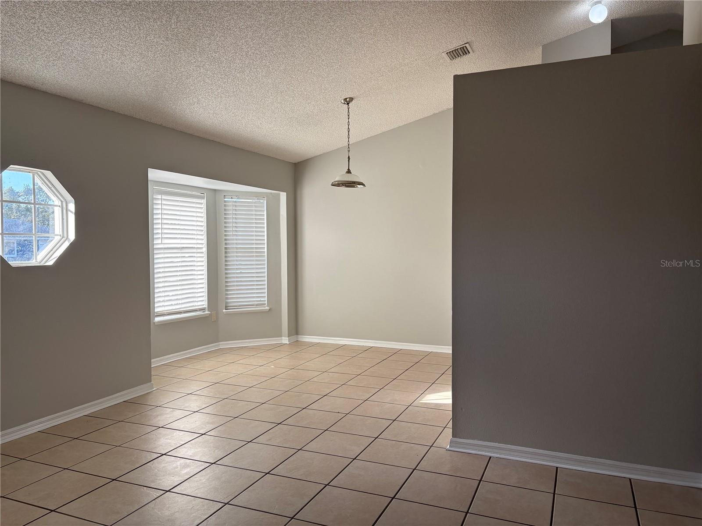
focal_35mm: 26
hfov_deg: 67.3
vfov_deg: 53.1
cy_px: 263
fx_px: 527
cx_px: 351
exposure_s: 1/298
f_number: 1.6
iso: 64
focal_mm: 5.96
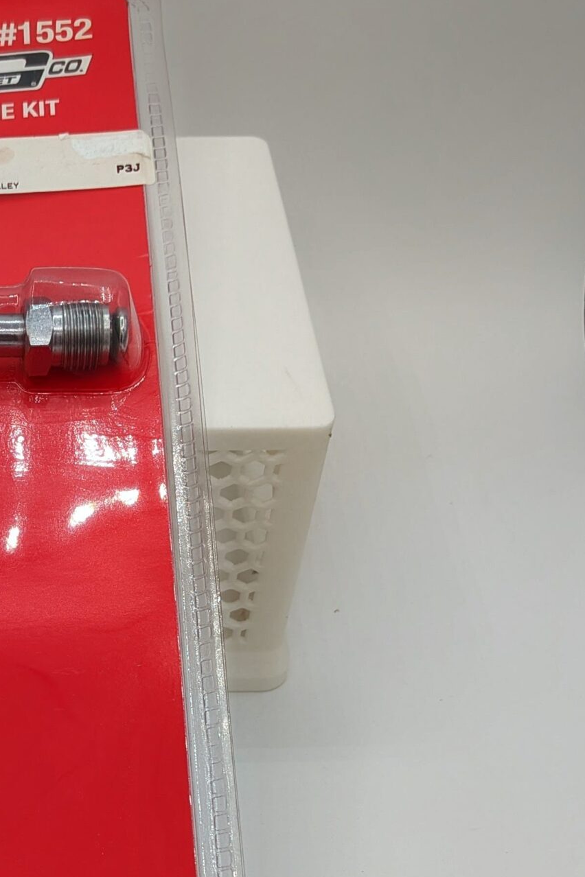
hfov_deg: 25.1
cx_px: -59
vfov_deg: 35.8
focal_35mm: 50
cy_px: 876
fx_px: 1219
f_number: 1.7
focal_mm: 4.53
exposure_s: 1/175
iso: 24
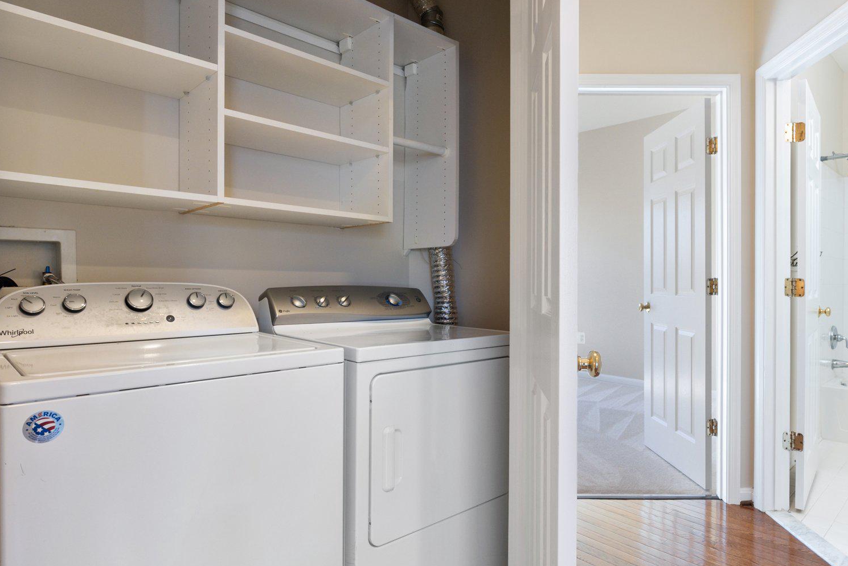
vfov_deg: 57.3
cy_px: 285
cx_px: 482
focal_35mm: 22
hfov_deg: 78.1
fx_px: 518
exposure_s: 1/6
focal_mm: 16
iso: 640
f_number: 6.3
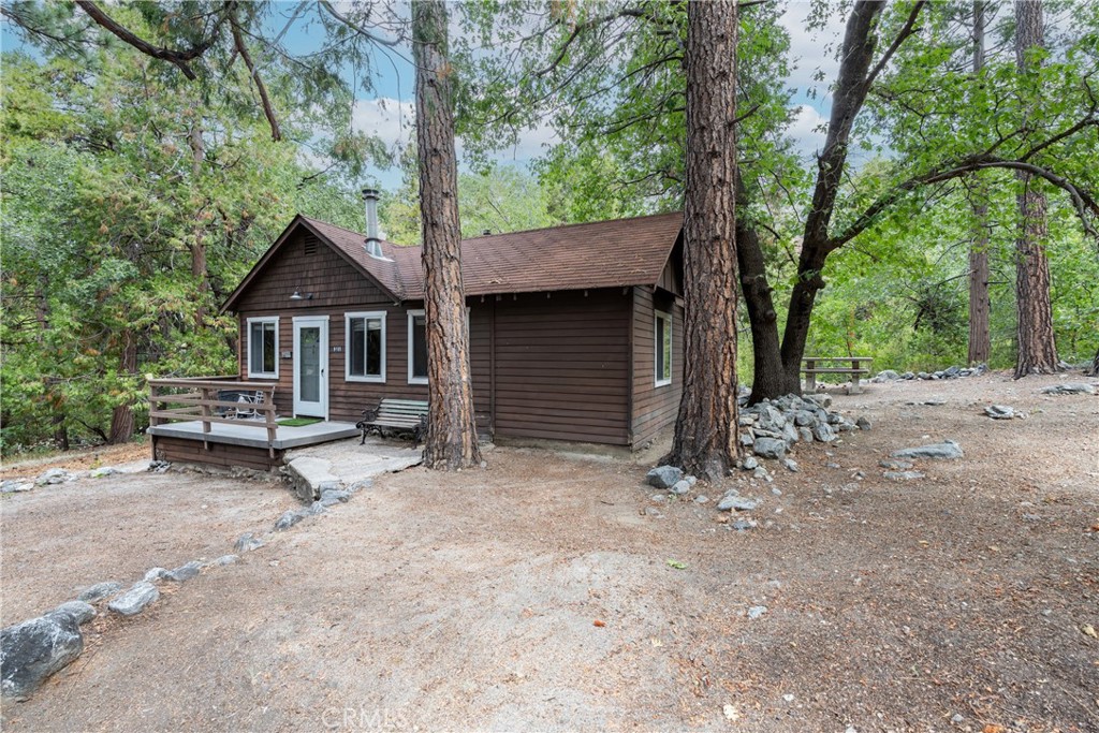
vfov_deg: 73.8
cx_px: 550
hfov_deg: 96.7
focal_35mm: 16
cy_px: 366
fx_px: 488
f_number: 8
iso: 100
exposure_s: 1/10
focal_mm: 16
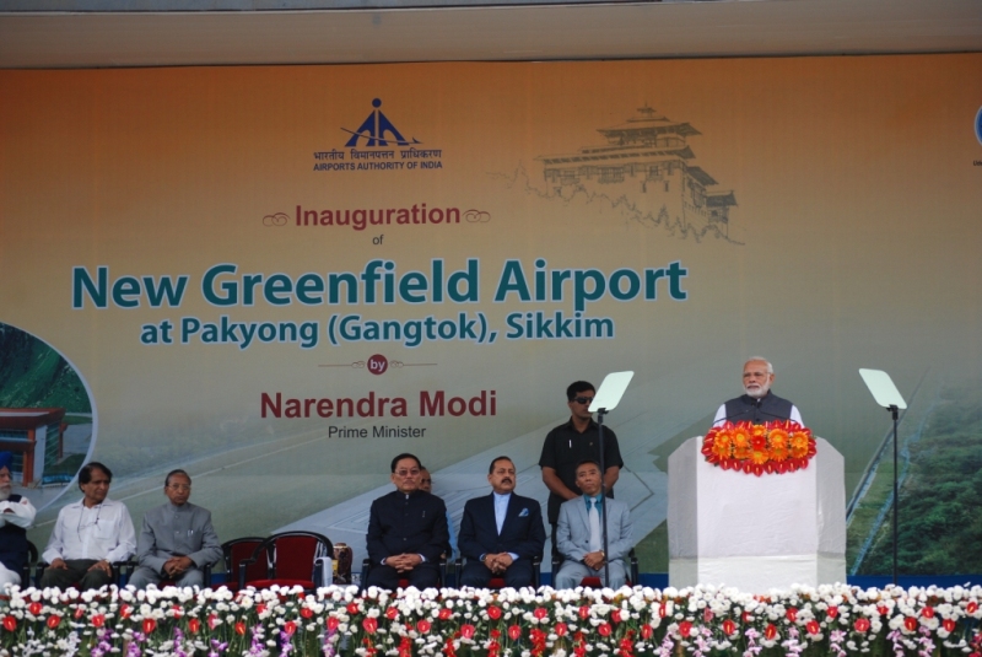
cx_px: 491
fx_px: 3071
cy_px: 328
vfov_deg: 12.2
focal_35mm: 112
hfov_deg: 18.2
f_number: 4.2
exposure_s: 1/250
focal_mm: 75
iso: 200
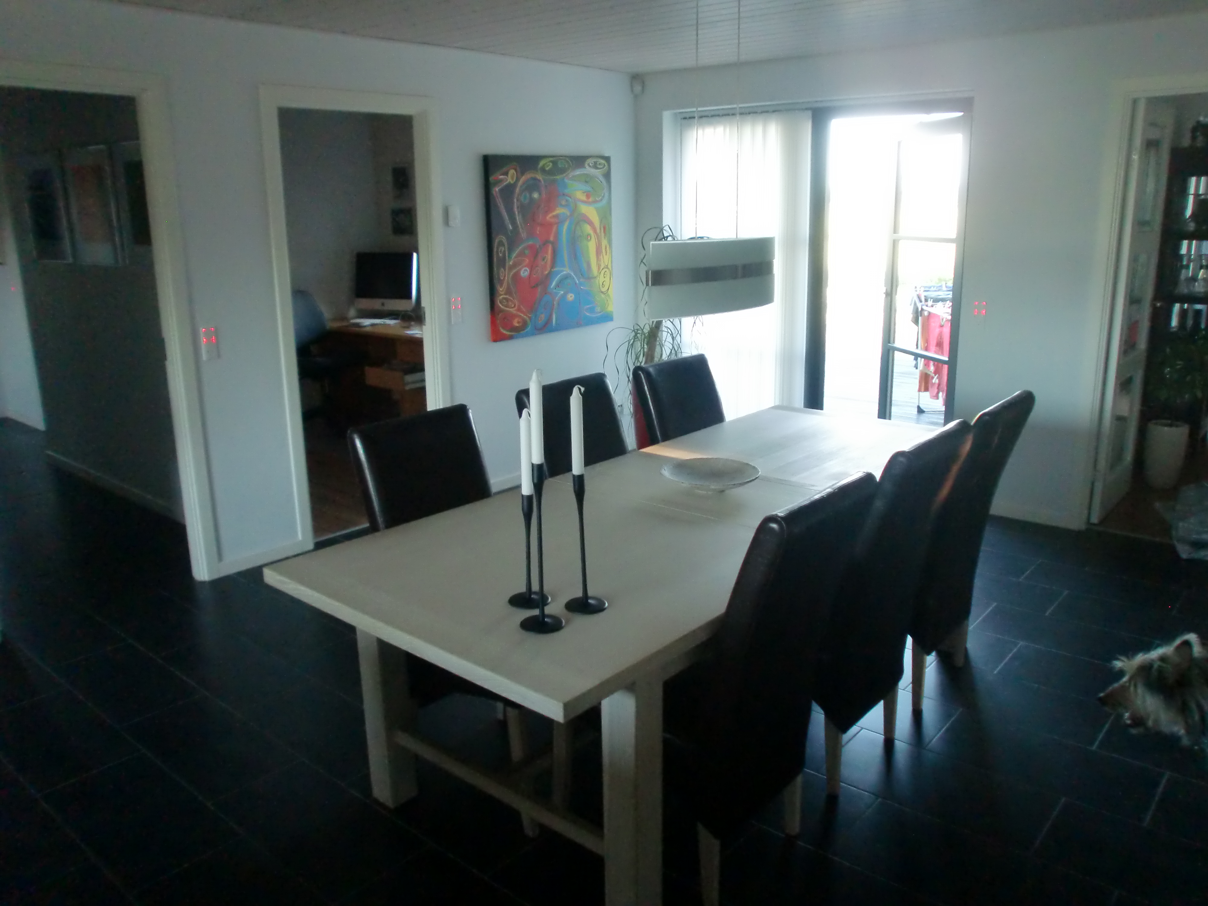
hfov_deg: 67.3
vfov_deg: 53.1
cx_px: 604
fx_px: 907
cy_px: 453
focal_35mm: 26
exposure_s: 1/60
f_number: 2.6
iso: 400
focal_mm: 4.65
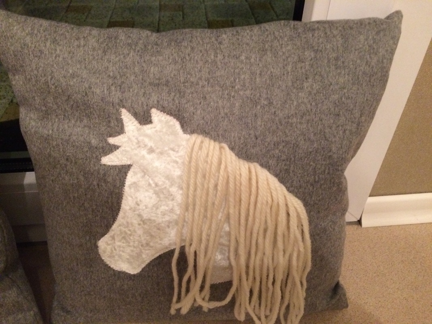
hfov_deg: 61.7
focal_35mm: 29
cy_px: 162
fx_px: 362
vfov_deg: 48.2
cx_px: 216
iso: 320
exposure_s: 1/17
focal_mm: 4.15
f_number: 2.2
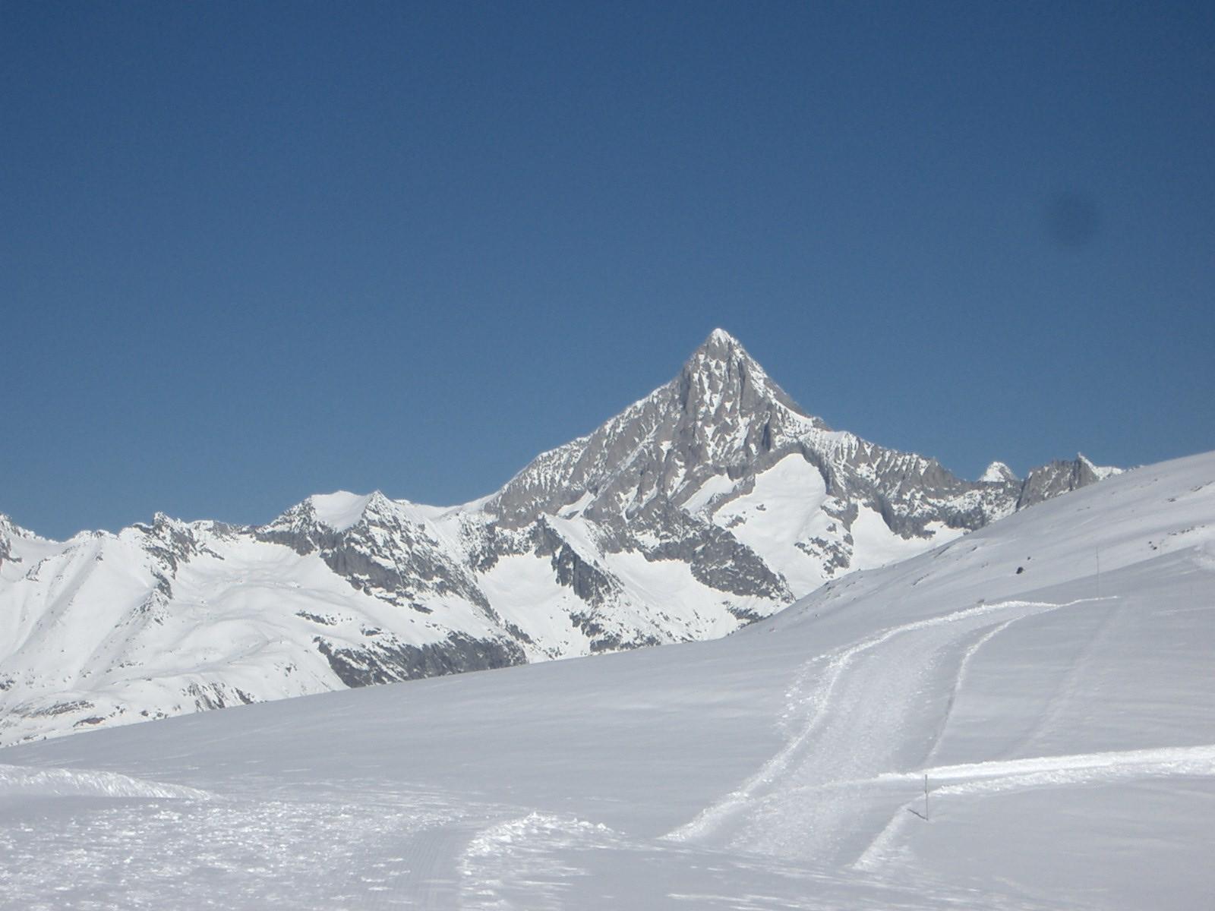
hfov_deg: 18.7
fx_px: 3685
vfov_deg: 14.1
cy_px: 456
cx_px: 608
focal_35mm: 105
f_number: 7.7
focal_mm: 17.4
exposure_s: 1/500
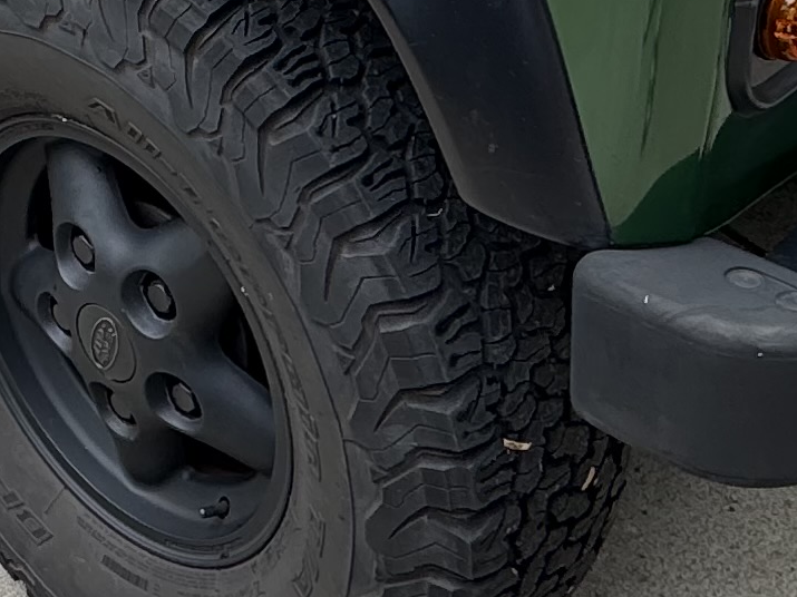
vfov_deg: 17.8
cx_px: 70
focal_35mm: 79
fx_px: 1819
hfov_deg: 24.0
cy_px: -115
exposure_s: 1/375
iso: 40
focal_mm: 2.22
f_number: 2.2
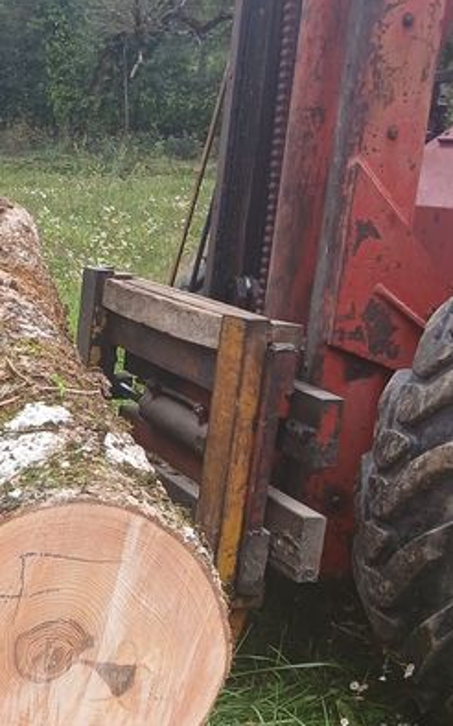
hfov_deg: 17.5
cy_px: 647
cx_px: -134
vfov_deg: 28.3
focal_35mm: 70
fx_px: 1384
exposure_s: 1/100
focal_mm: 3.98
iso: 40
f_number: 1.8
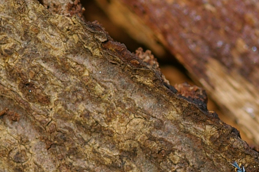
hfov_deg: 3.9
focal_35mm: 532
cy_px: 190
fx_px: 3824
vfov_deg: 2.6
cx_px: 398
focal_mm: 100
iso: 200
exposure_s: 1/125
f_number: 8
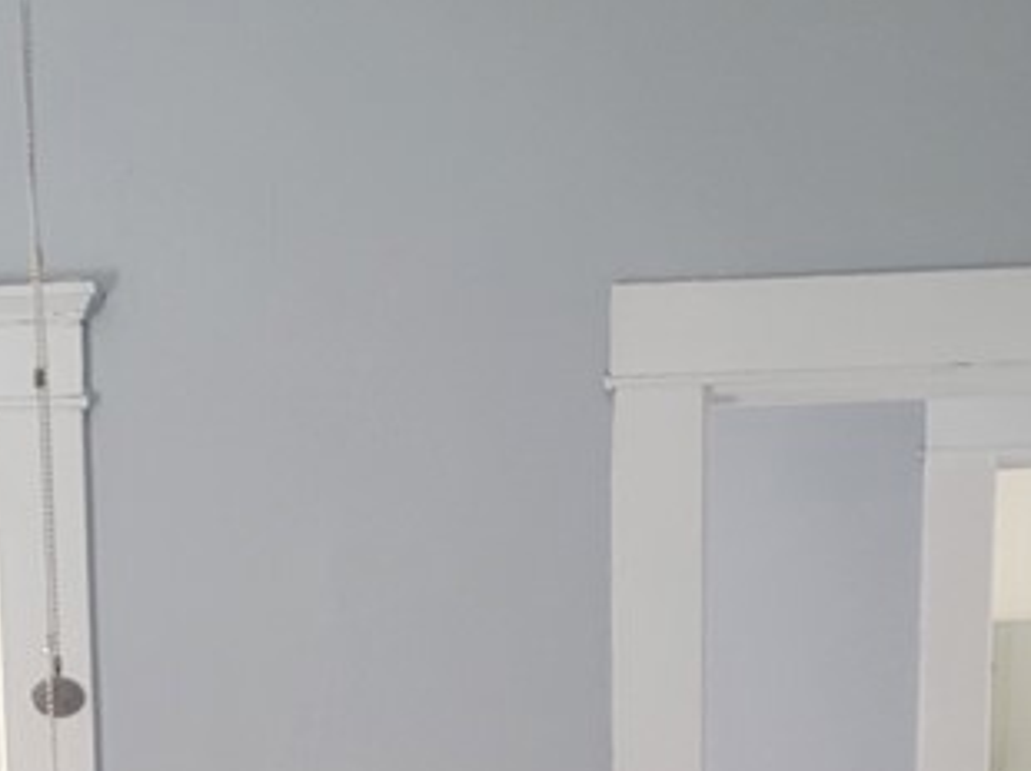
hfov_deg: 22.5
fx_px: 2559
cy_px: 1140
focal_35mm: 86
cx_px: 239
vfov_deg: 15.8
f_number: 1.8
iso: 320
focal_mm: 5.4
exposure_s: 1/40
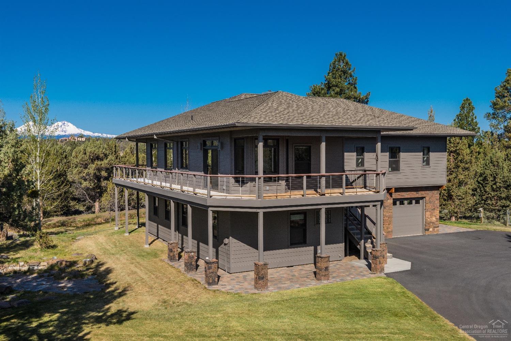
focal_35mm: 35
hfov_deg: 54.4
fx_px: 497
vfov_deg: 37.9
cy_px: 170
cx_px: 256
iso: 320
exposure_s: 1/500
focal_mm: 35
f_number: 11
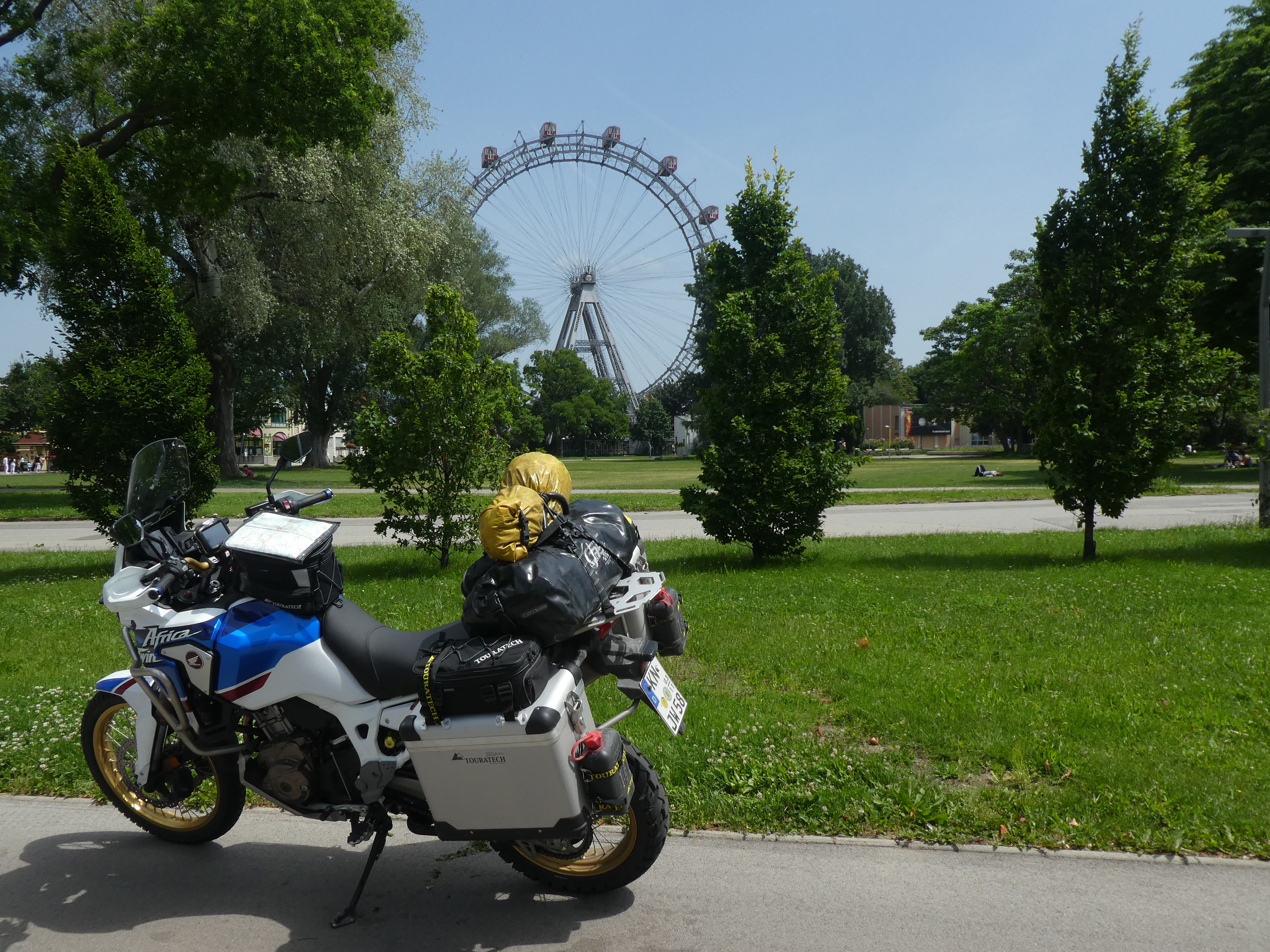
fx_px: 954
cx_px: 599
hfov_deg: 67.2
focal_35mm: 26
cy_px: 509
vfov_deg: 53.0
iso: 80
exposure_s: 1/1000
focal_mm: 4.3
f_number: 3.5
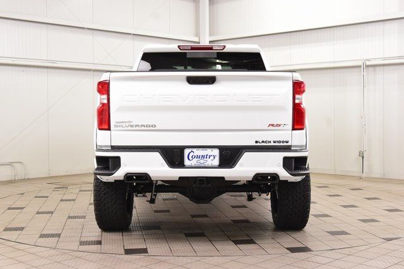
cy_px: 134
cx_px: 202
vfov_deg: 26.5
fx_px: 572
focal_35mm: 51
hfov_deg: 38.9
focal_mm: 34
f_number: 8
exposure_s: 1/60
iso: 1600
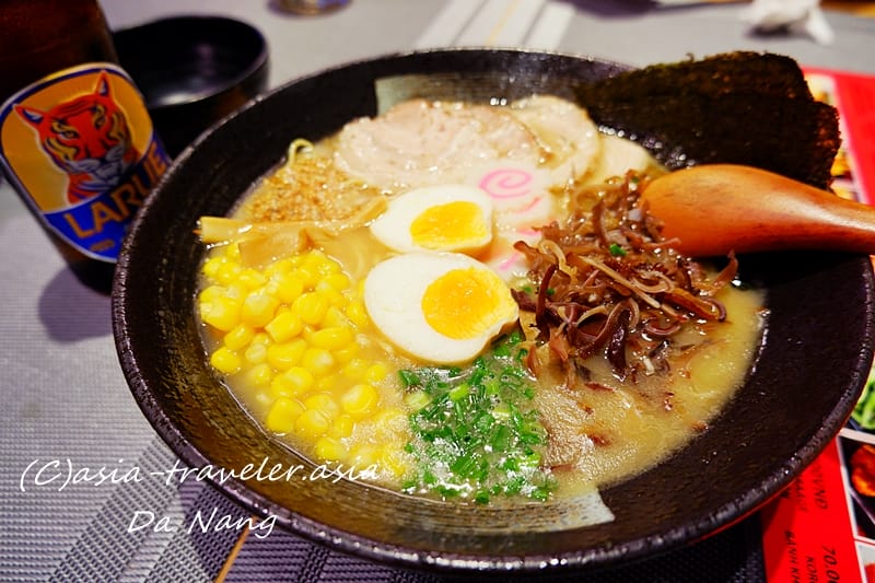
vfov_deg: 55.1
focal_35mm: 23
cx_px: 438
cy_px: 292
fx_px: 559
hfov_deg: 76.1
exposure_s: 1/34
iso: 500
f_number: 3.5
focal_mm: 15
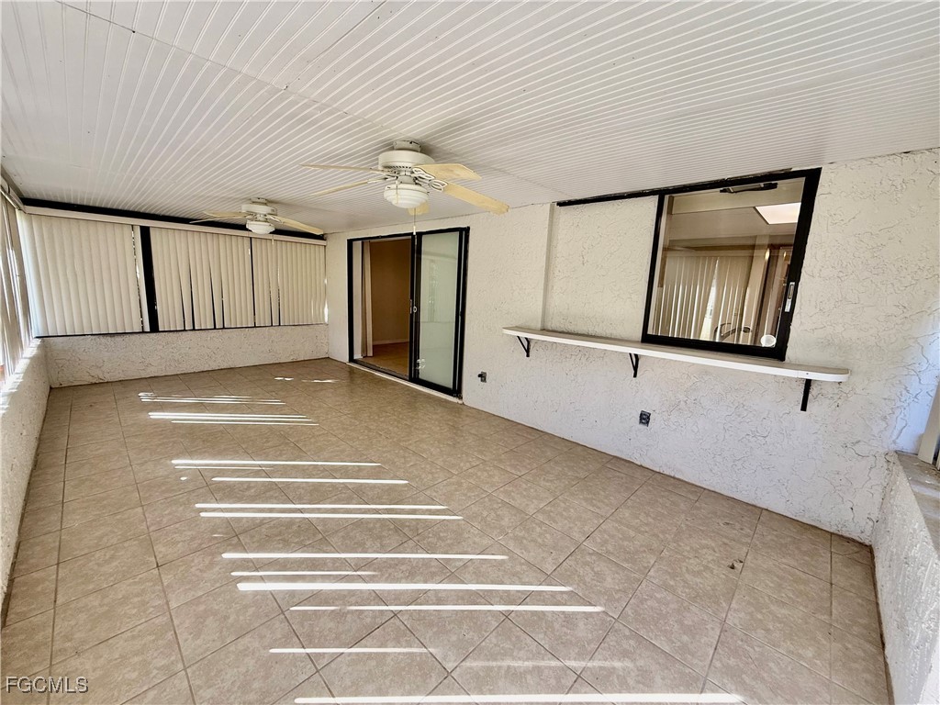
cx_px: 470
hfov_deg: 102.1
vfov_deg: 85.7
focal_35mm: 14
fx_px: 380
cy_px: 352
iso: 80
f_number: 2.2
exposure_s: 1/99
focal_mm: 2.22
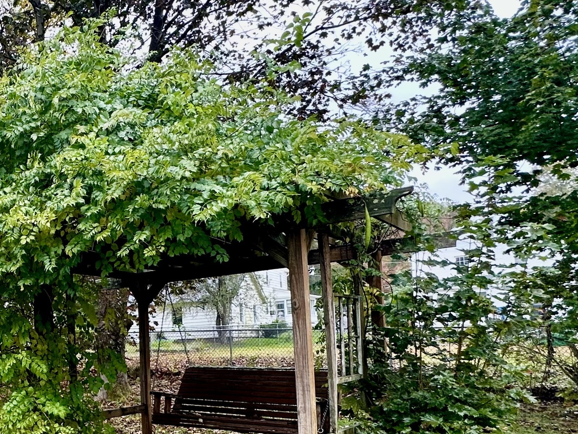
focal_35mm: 34
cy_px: 334
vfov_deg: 40.4
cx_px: -26
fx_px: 568
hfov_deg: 44.1
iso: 80
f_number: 2.2
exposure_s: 1/99
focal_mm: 2.22
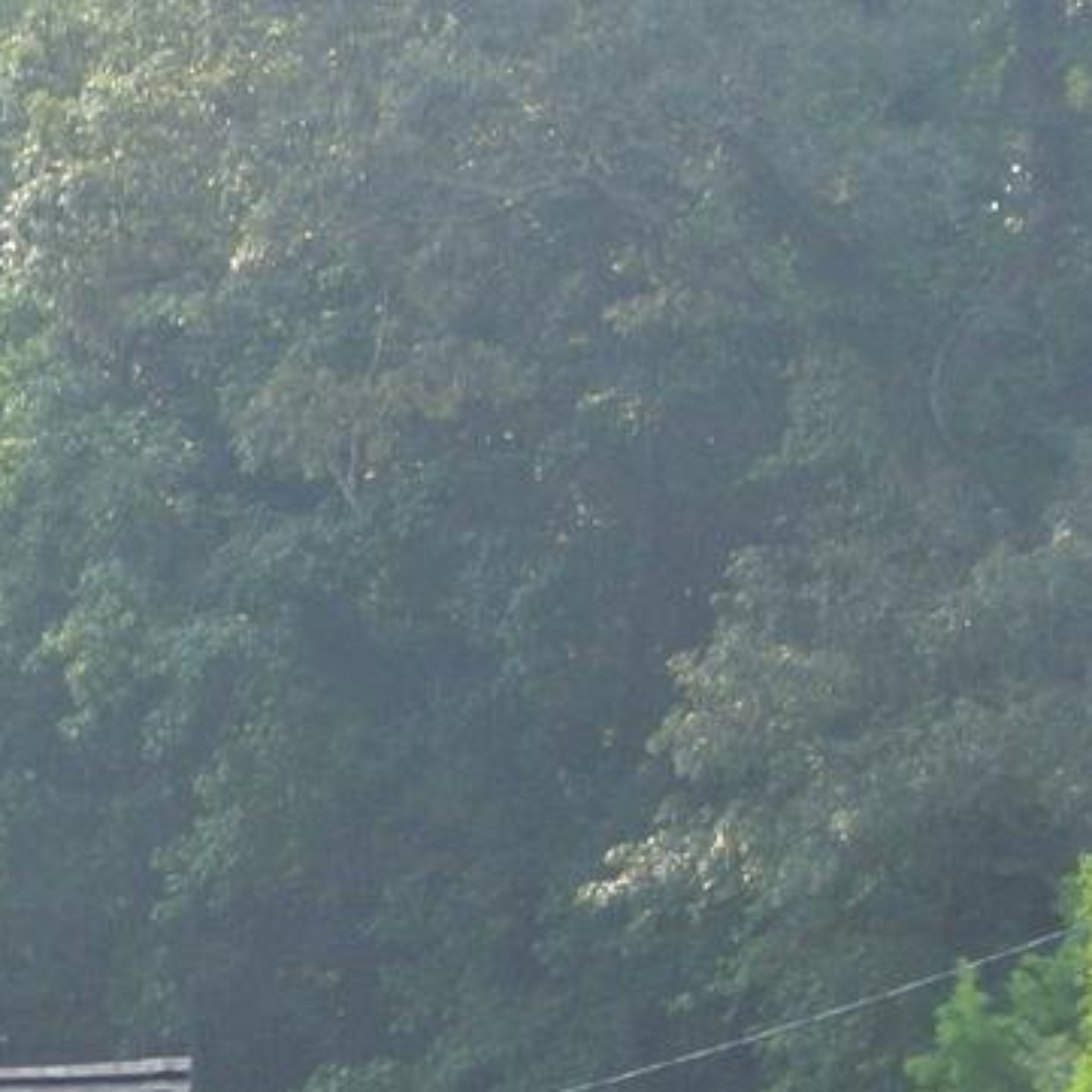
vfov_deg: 5.7
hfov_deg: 5.5
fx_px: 10850
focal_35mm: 304
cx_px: -1706
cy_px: 2024
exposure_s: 1/200
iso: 100
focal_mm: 23.6
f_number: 5
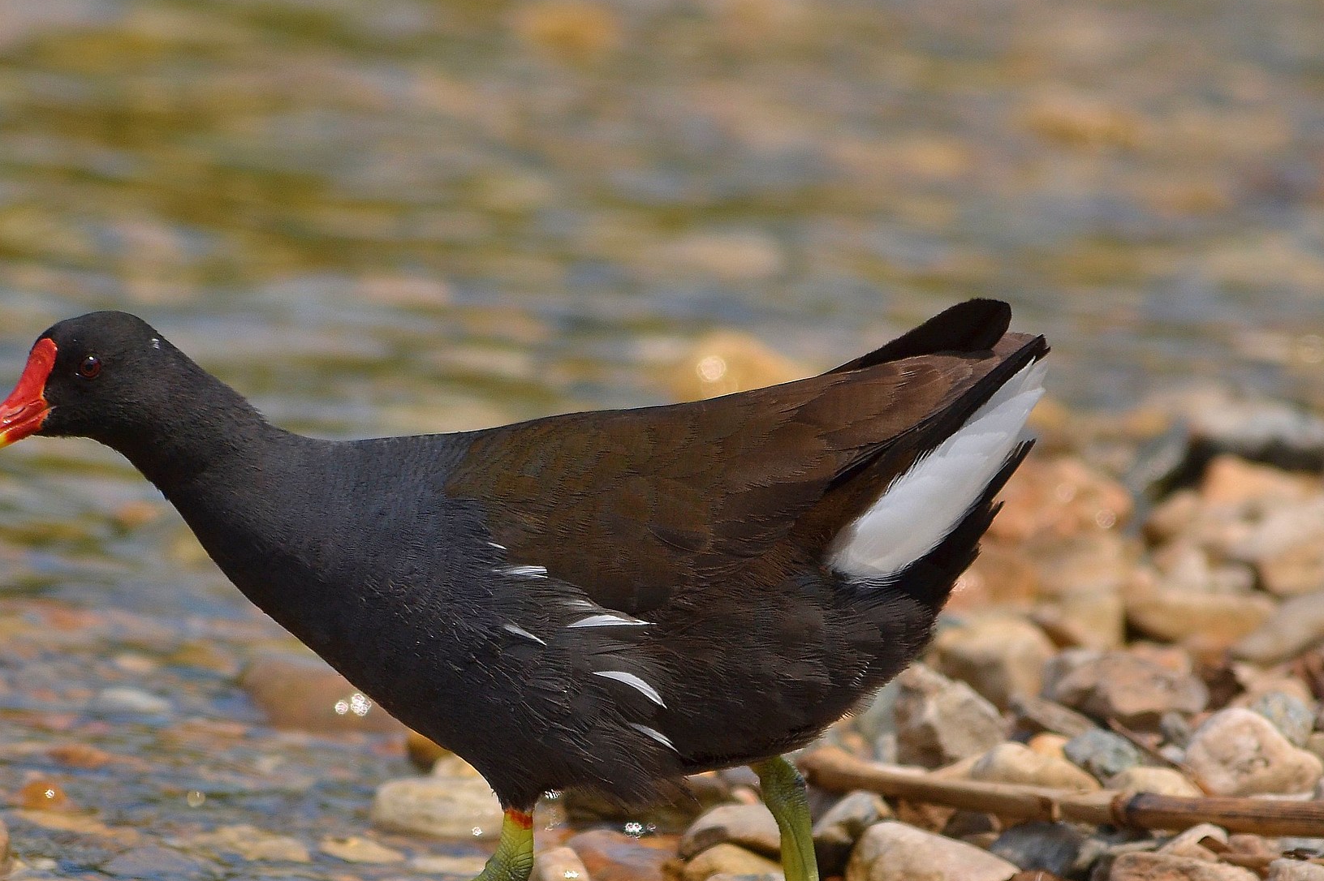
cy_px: 584
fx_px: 21101
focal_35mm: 574
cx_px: 389
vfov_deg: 2.4
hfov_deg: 3.6
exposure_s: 1/1000
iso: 200
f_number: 7.1
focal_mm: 260
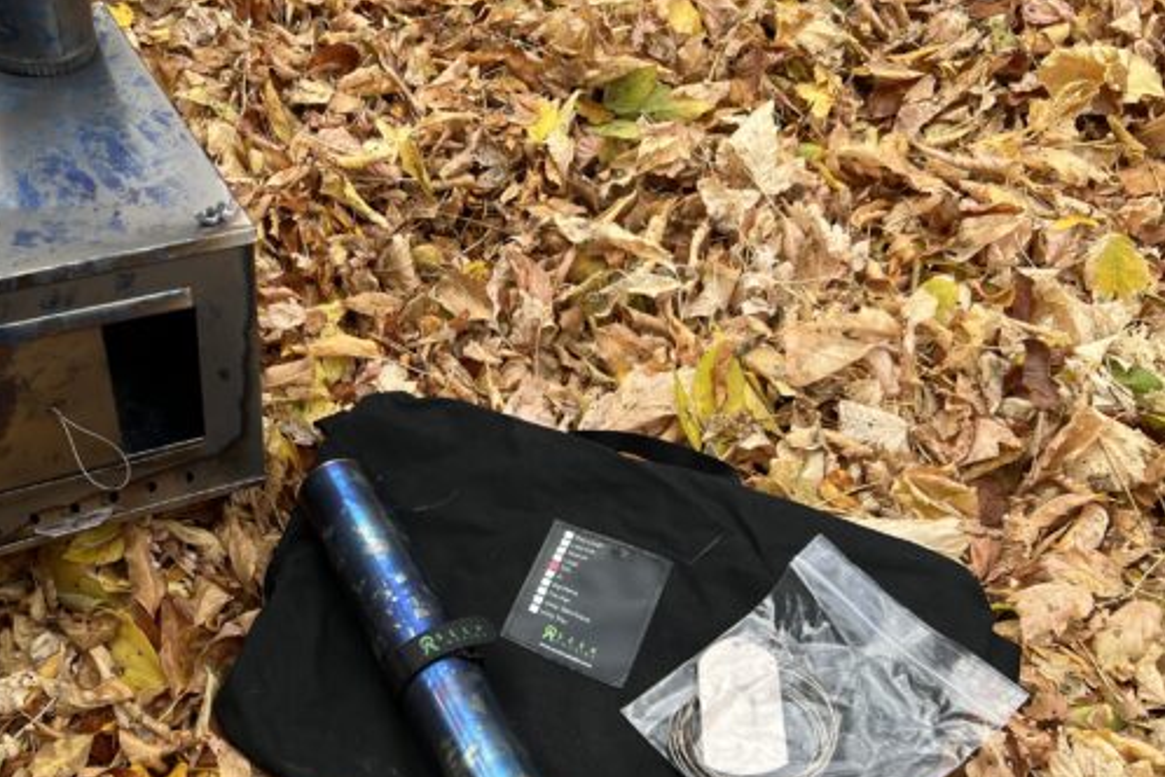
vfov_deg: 35.0
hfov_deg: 49.4
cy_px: 408
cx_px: 351
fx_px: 1230
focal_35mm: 38
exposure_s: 1/394
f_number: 1.5
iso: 50
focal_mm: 5.7
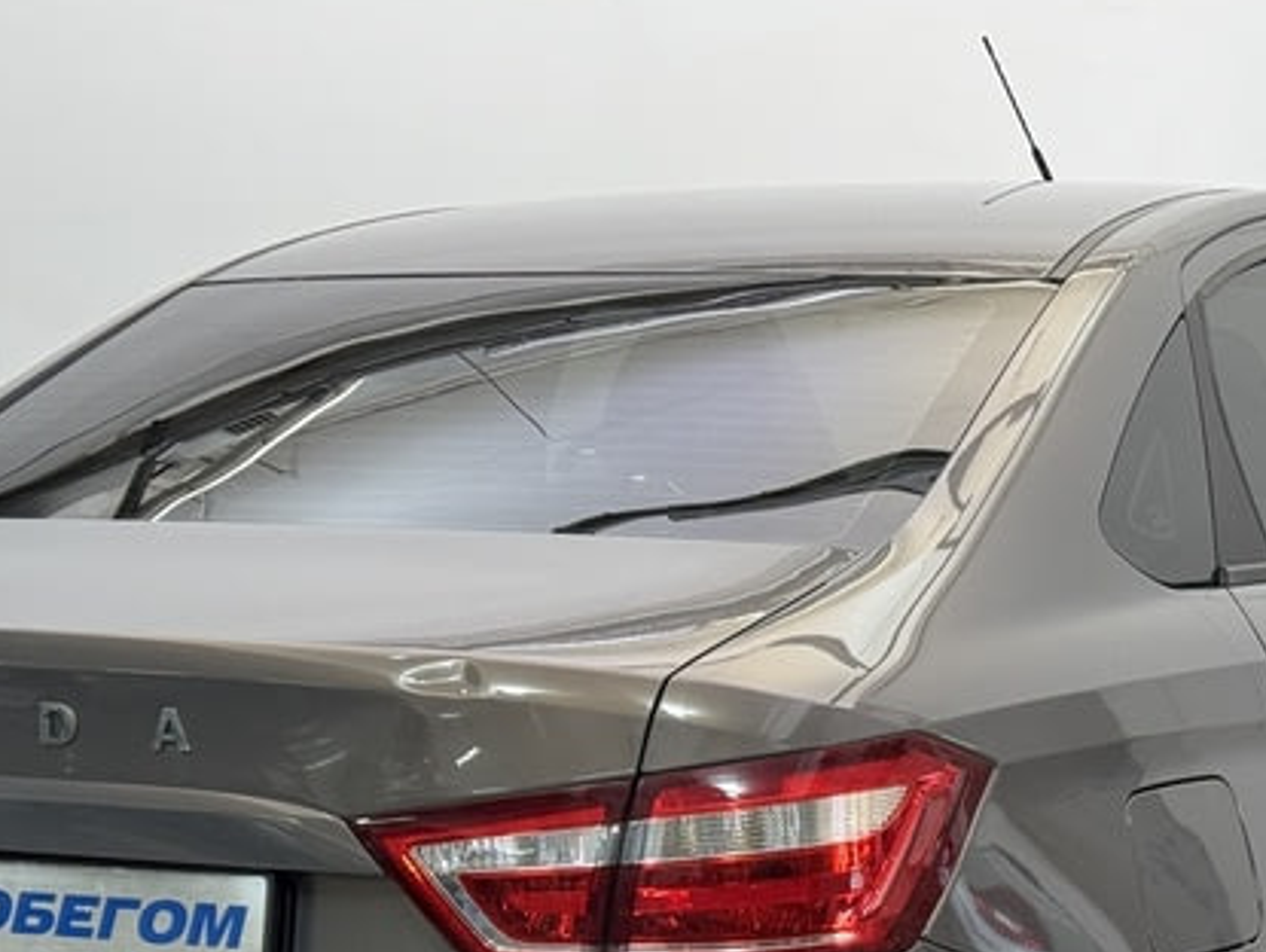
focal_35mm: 104
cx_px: 723
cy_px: 792
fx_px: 3807
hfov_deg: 18.9
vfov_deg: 14.2
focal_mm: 6.76
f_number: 1.78
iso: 64
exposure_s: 1/50
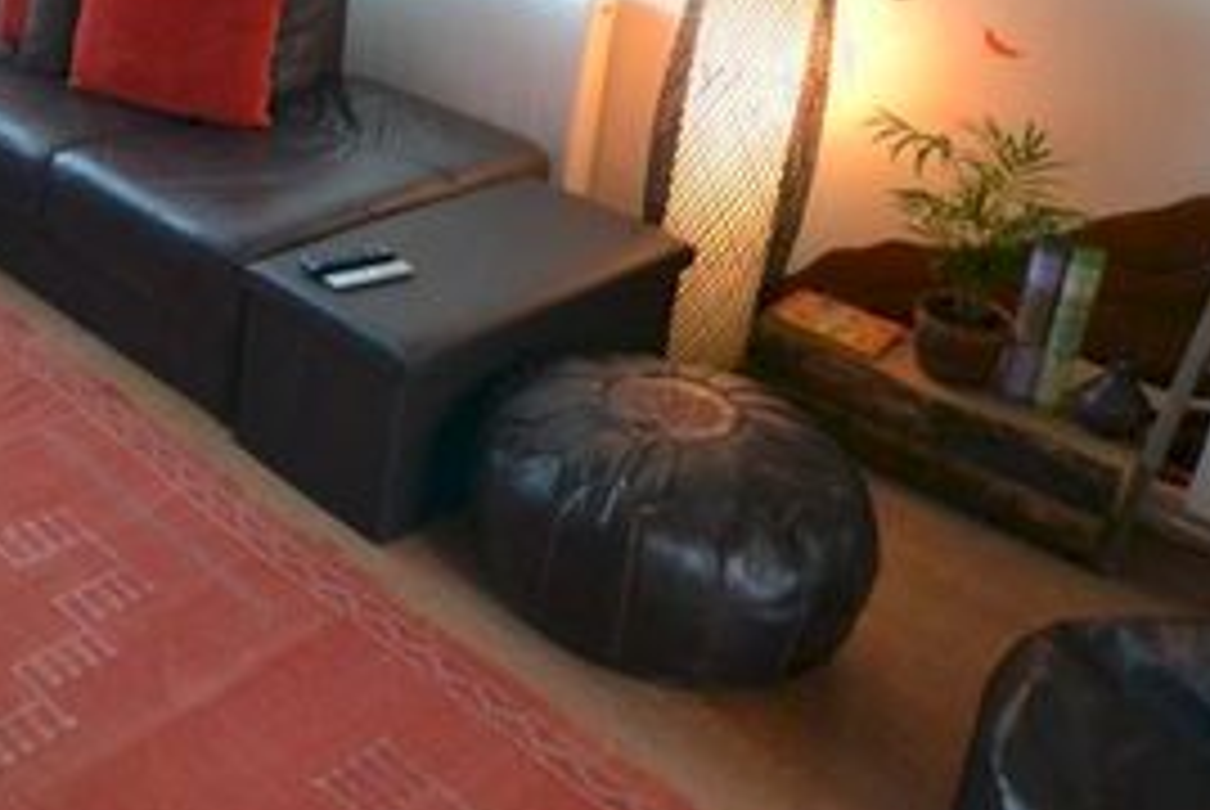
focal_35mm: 39
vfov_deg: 32.4
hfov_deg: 43.4
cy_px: 61
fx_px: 1312
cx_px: 36
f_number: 4
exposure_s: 1/15
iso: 3200
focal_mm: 10
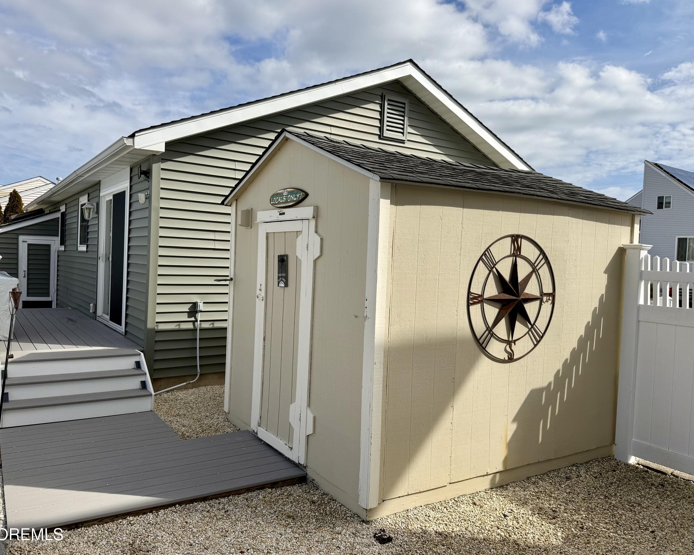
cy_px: 272
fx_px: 534
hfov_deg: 65.9
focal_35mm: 26
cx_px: 313
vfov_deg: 54.9
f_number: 1.78
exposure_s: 1/7353
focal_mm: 6.76
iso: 80
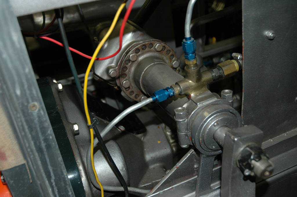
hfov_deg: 45.0
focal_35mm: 44
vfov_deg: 30.8
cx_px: 148
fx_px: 358
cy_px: 98
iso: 200
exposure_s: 1/60
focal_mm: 29
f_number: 4
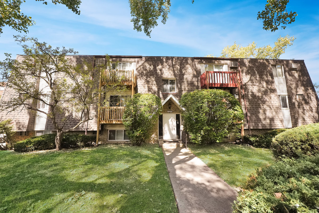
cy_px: 106
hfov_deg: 100.4
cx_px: 160
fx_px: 133
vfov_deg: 77.3
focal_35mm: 15
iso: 2000
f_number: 5.6
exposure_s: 1/2500
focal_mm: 10
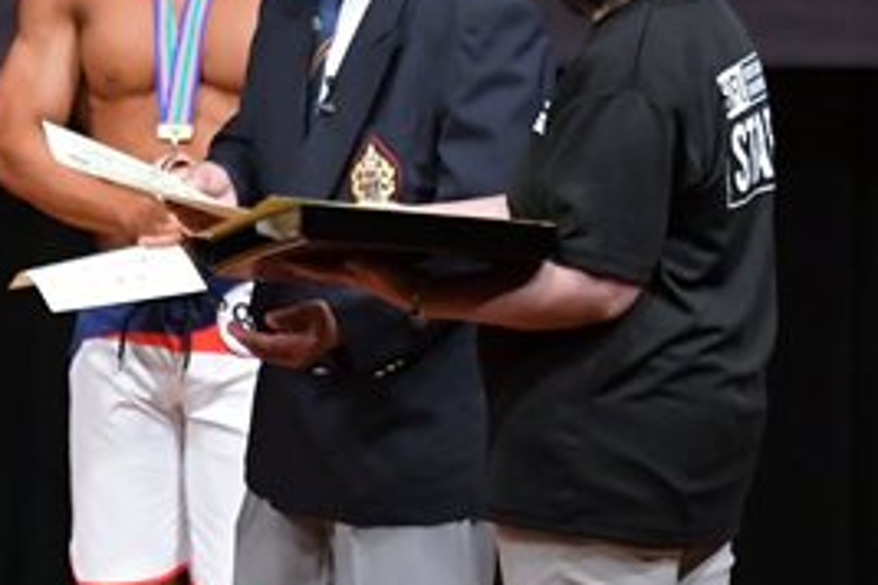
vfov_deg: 1.9
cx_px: -90
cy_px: 378
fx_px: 18022
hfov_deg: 2.8
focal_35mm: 739
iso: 5000
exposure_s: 1/400
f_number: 5.6
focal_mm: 170
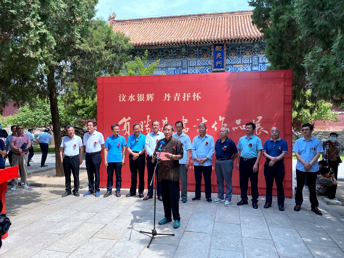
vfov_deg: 53.1
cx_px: 172
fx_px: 258
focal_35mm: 26
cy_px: 129
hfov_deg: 67.3
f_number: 1.8
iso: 32
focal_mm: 4.25
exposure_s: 1/1063
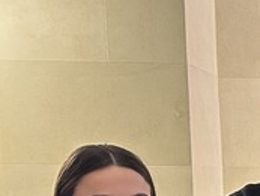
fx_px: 1157
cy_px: 317
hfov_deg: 10.9
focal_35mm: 154
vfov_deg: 9.3
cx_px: 615
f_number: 1.5
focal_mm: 5.7
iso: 100
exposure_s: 1/60
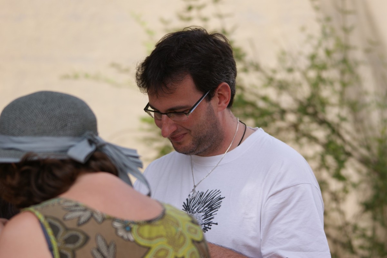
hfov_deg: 9.8
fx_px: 2257
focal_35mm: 210
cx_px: 194
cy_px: 129
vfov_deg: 6.5
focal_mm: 140
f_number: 5
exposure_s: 1/250
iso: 100
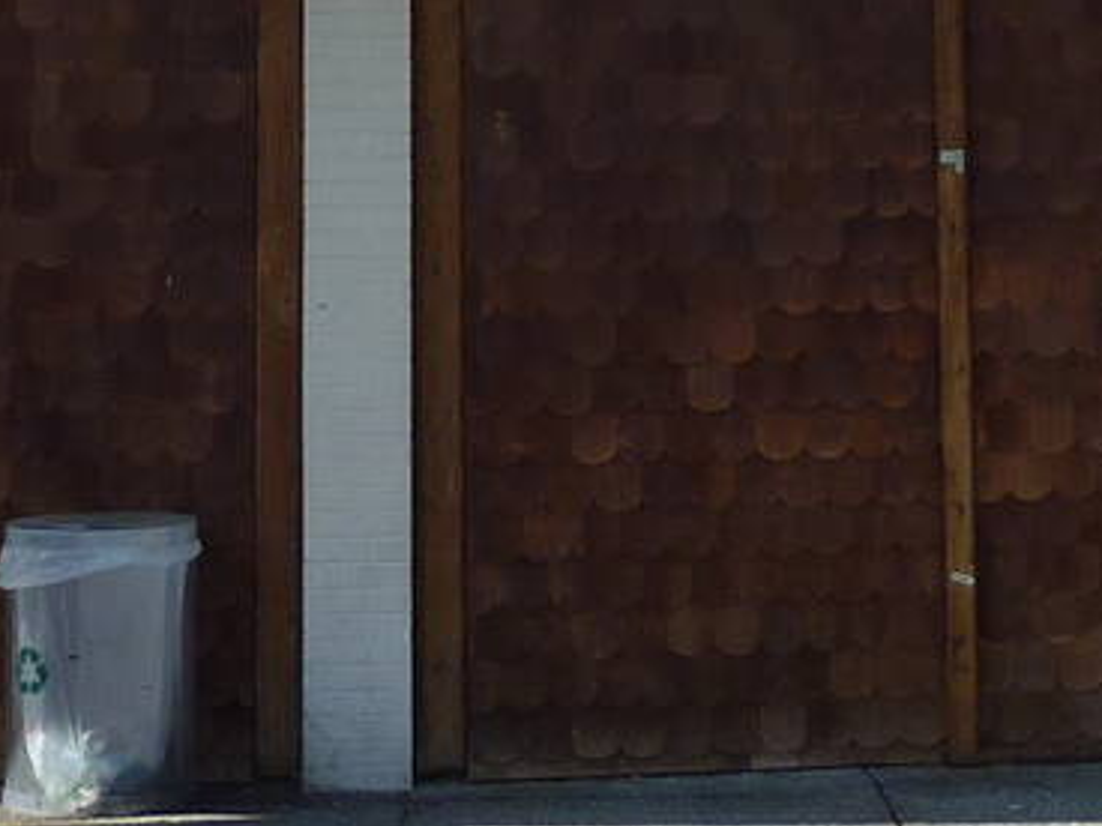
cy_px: -491
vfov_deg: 11.2
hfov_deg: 15.6
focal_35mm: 126
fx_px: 4011
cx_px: 644
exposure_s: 1/500
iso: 100
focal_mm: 4.7
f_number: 3.4
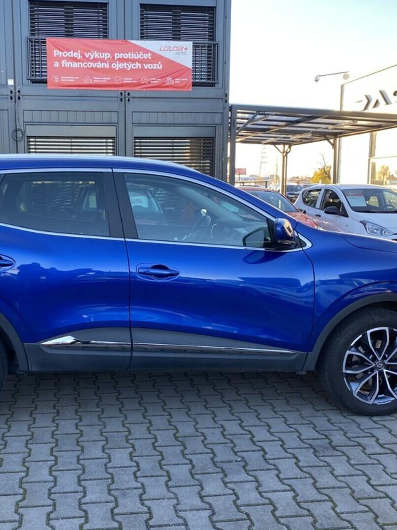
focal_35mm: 35
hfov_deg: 40.2
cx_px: 134
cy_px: 264
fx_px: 535
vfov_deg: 52.6
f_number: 1.8
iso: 32
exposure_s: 1/122
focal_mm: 4.25
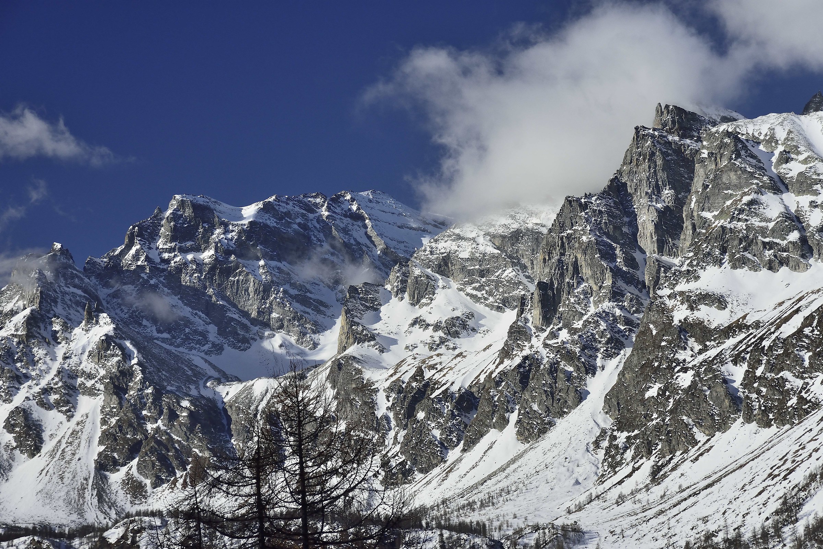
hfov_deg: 22.6
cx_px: 412
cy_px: 274
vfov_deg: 15.2
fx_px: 2057
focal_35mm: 90
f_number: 7.1
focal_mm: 60
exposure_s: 1/1000
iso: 500
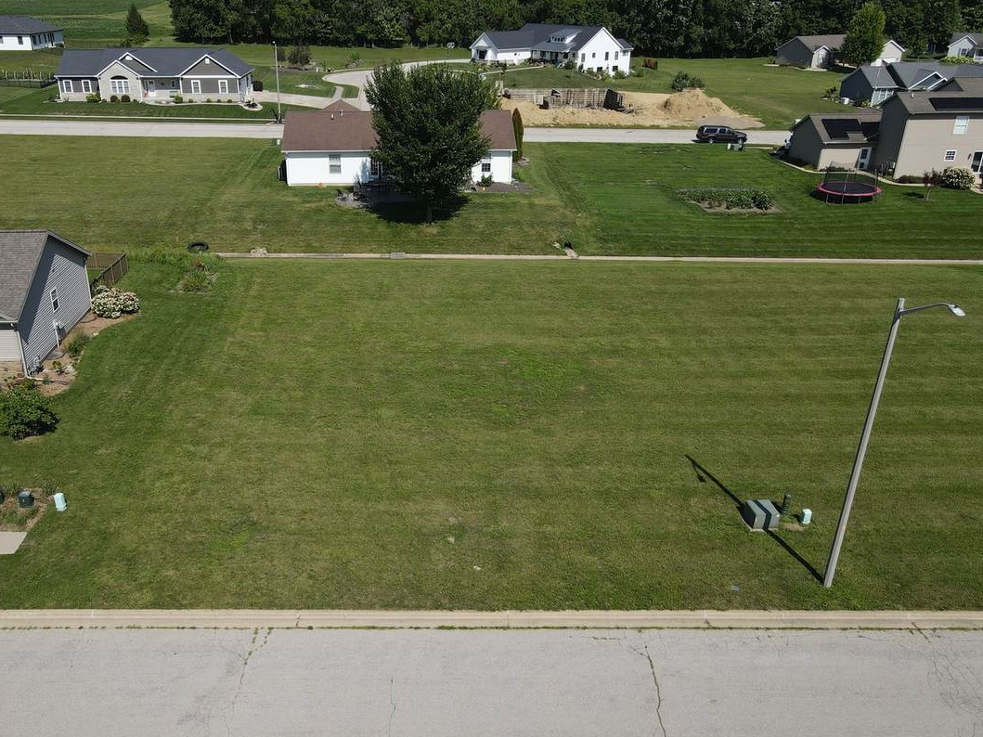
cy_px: 399
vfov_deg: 48.2
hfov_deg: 61.3
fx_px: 823
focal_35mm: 29
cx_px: 411
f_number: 2.8
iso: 100
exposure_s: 1/1000
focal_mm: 4.5
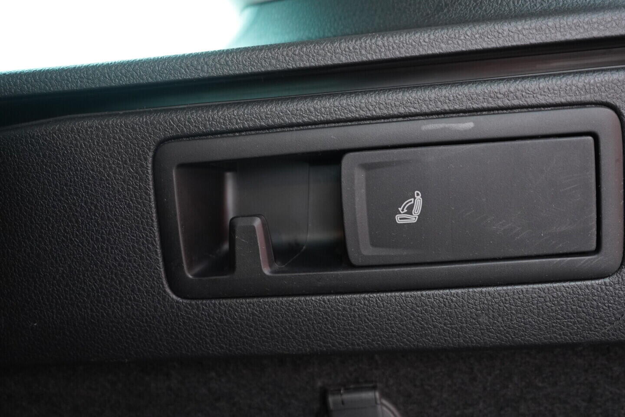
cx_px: 312
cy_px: 208
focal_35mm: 36
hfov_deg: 53.1
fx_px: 625
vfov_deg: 36.9
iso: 1000
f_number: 2.8
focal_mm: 24
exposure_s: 1/40
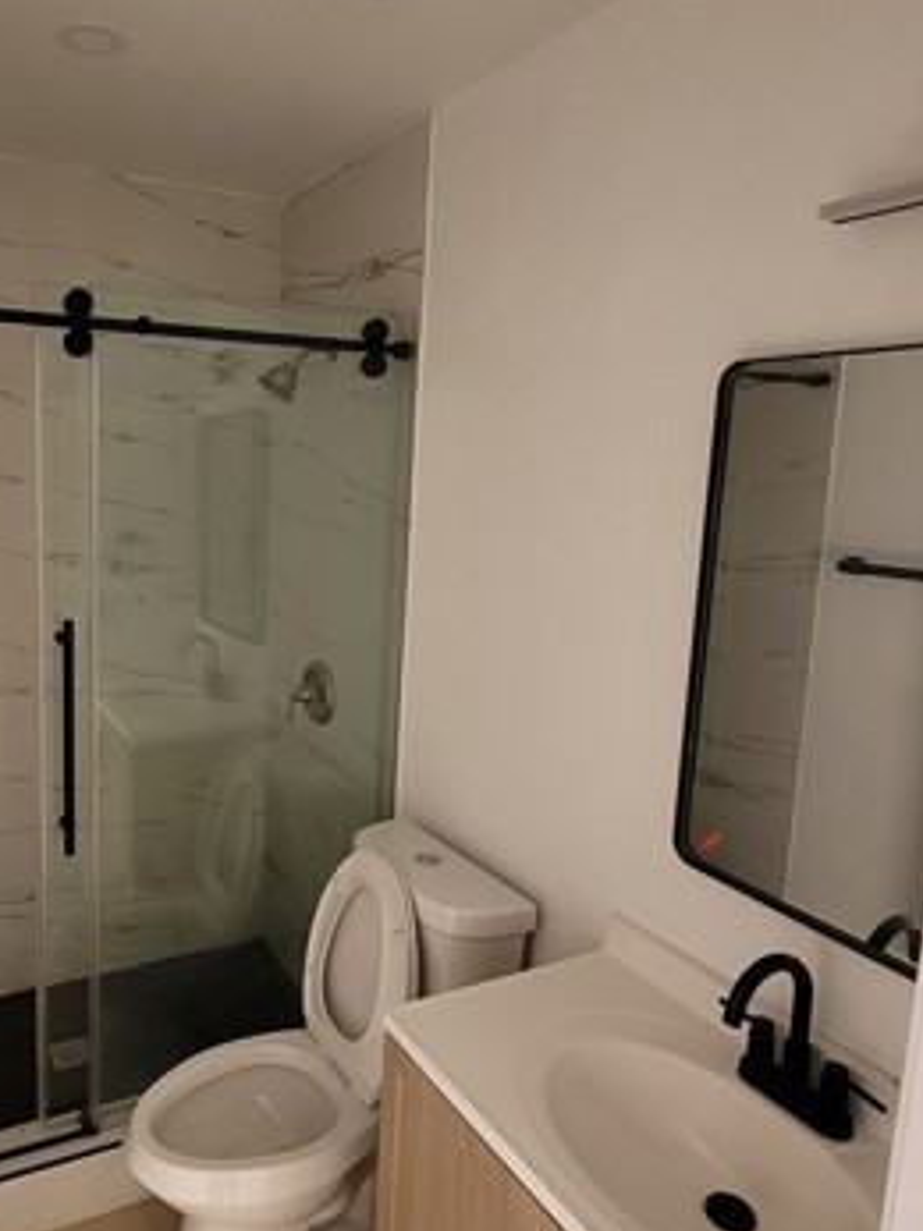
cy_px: 589
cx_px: 252
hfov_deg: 54.6
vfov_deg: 71.6
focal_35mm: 24
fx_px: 854
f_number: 2.2
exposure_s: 1/60
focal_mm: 1.74
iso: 160
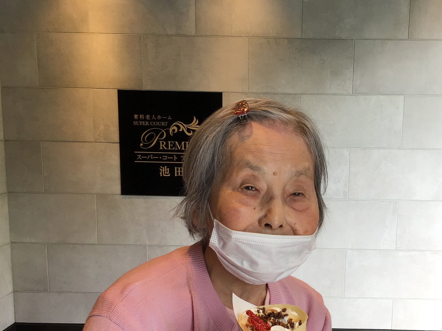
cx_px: 286
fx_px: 664
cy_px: 267
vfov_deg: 27.4
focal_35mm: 52
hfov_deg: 36.5
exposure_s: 1/60
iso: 25
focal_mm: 3.3
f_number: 2.4
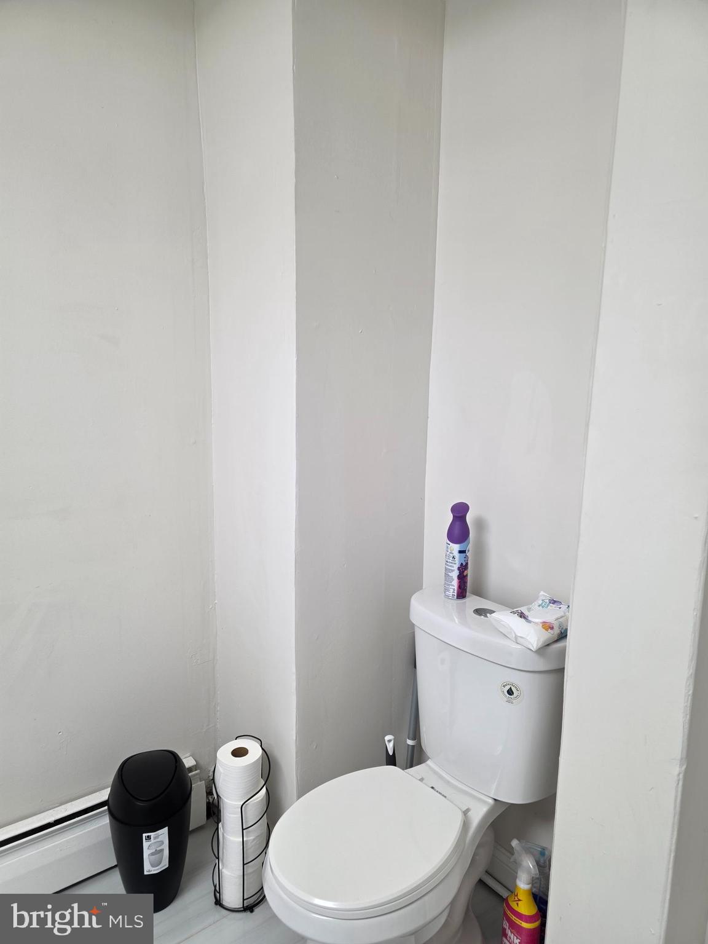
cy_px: 472
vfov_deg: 73.9
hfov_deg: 58.9
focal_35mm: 23
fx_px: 627
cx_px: 354
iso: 80
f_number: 1.7
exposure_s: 1/56.2
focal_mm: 6.3
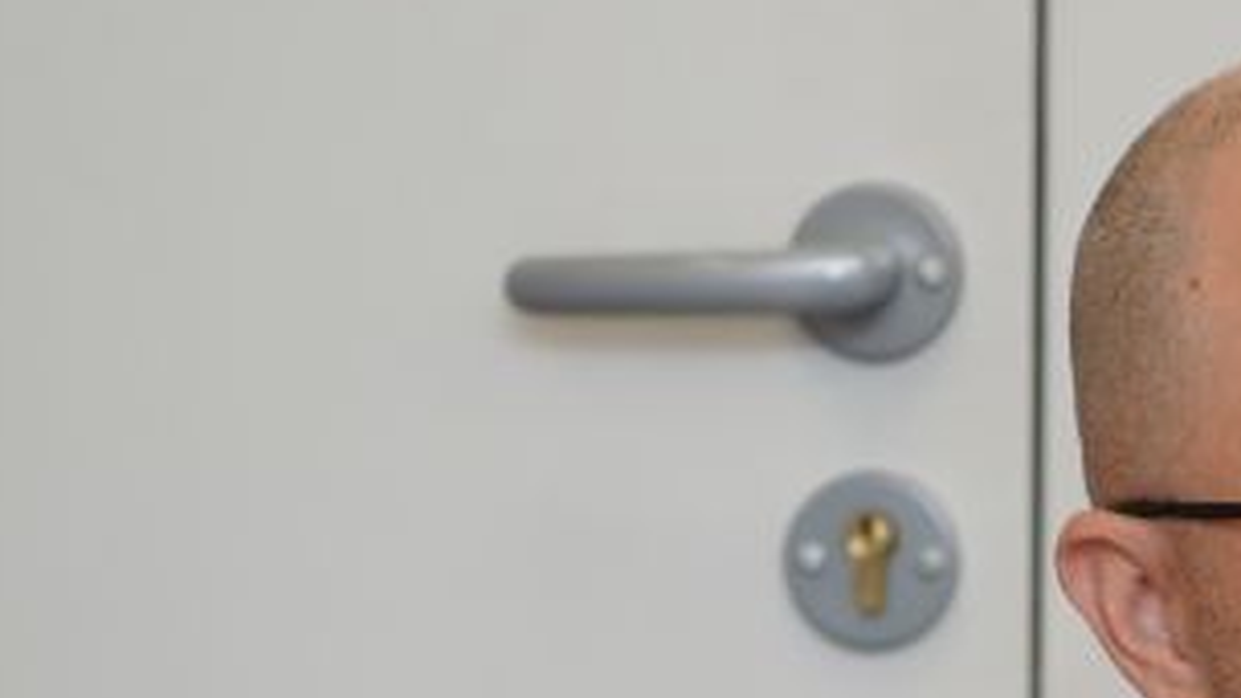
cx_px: 1580
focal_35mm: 471
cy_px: 1325
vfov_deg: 2.6
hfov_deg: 4.6
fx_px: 15499
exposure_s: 1/100
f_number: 4
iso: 200
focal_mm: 105
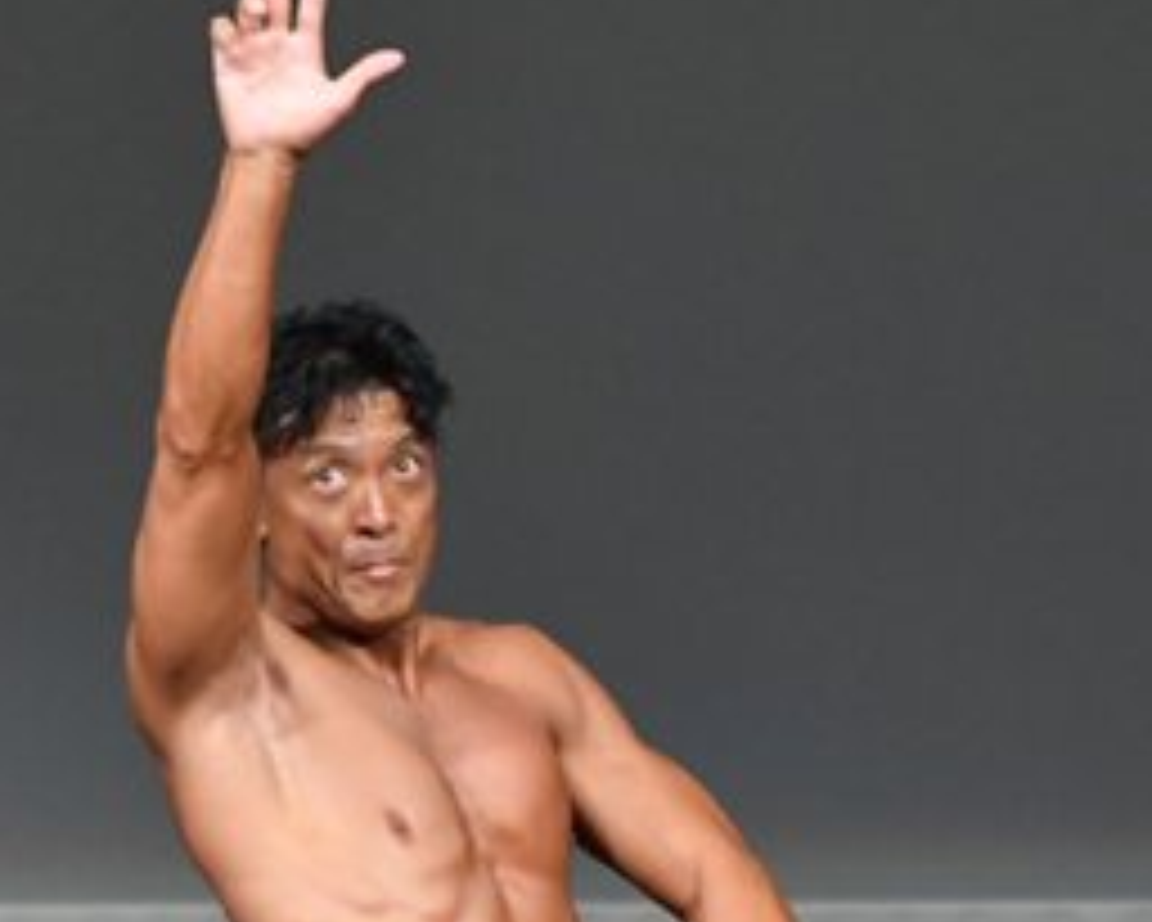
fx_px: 36257
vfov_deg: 1.5
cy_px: 837
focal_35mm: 1063
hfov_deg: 1.8
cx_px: 398
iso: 4000
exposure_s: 1/400
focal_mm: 250
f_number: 5.6
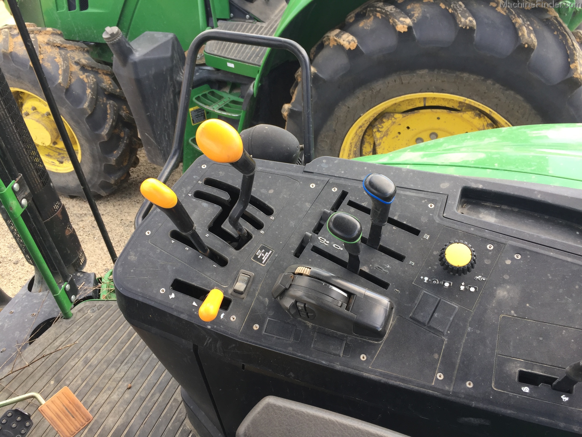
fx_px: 488
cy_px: 218
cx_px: 291
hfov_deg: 61.7
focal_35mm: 29
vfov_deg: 48.2
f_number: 2.2
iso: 32
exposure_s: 1/163
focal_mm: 4.15
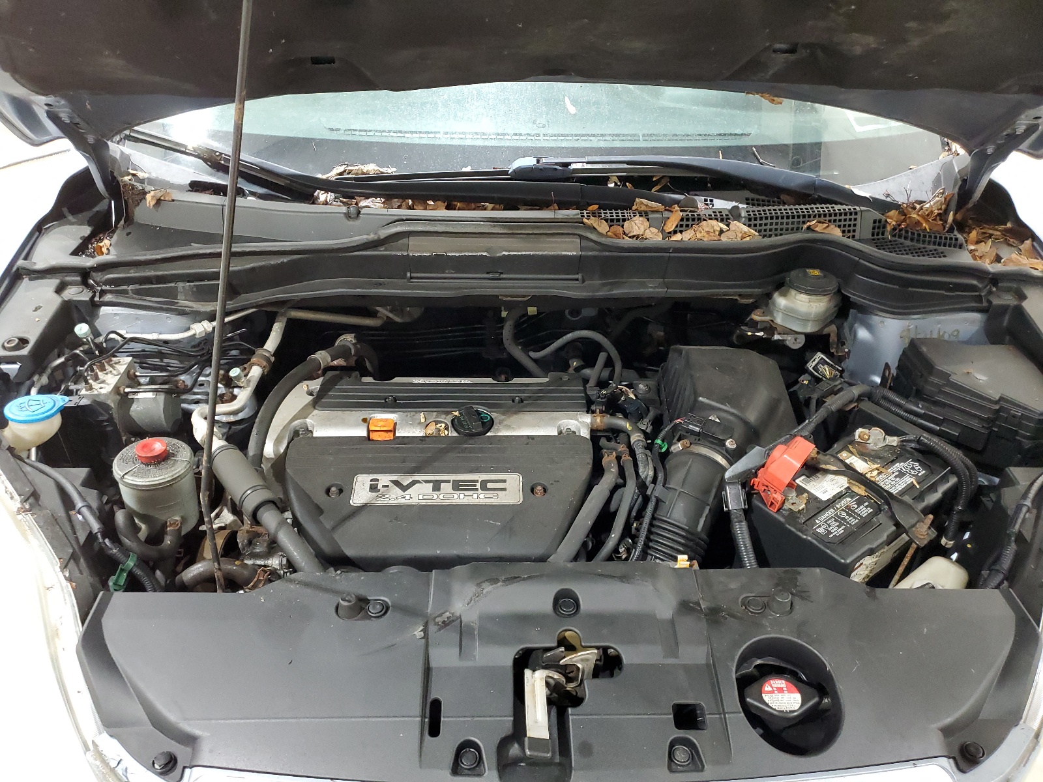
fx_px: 783
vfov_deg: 53.1
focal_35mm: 26
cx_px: 522
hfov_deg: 67.3
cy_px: 391
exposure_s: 1/40
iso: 338
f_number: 1.5
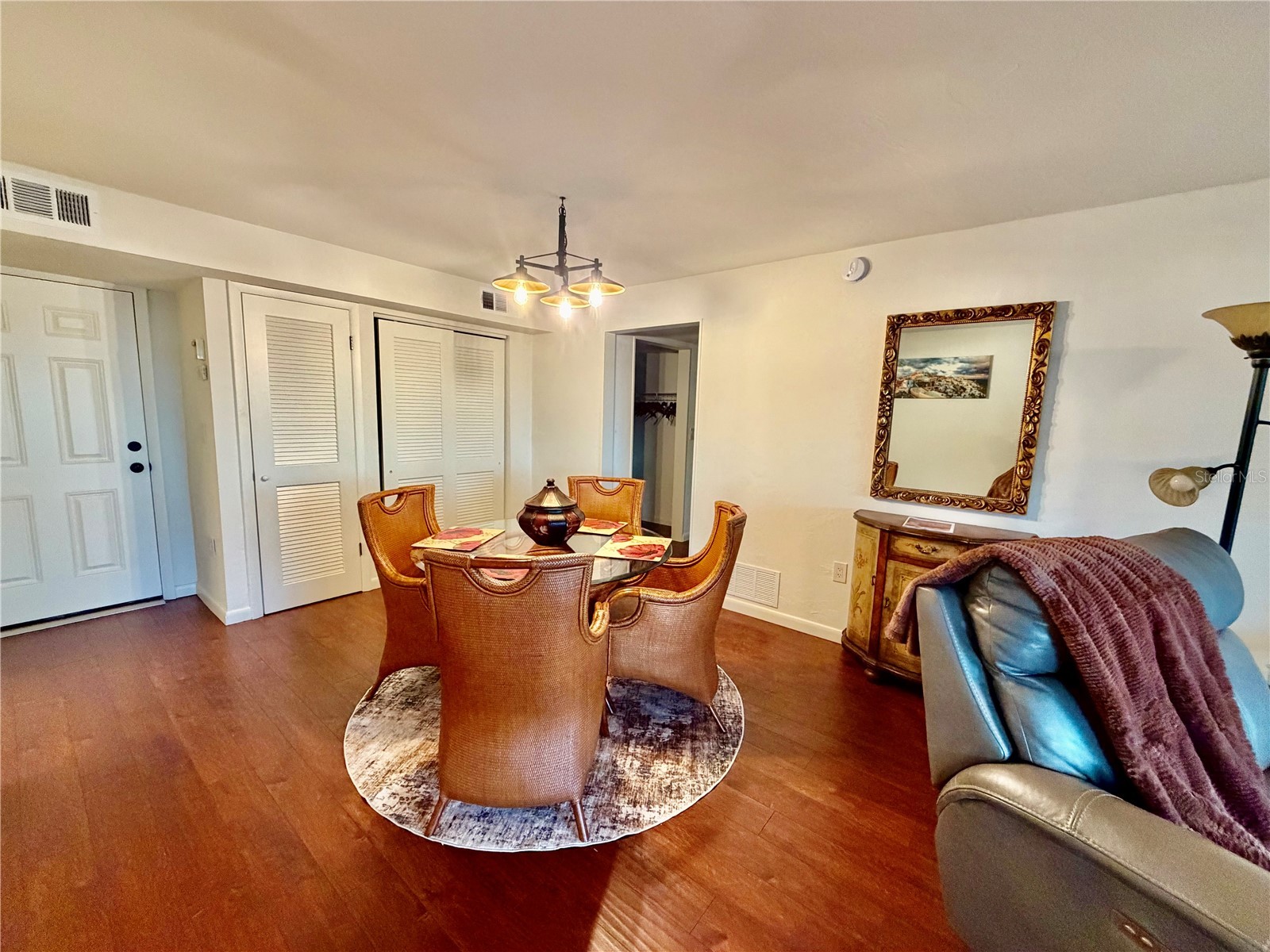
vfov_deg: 85.7
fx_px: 514
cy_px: 476
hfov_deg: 102.1
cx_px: 635
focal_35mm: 14
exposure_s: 1/60
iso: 500
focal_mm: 2.22
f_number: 2.2
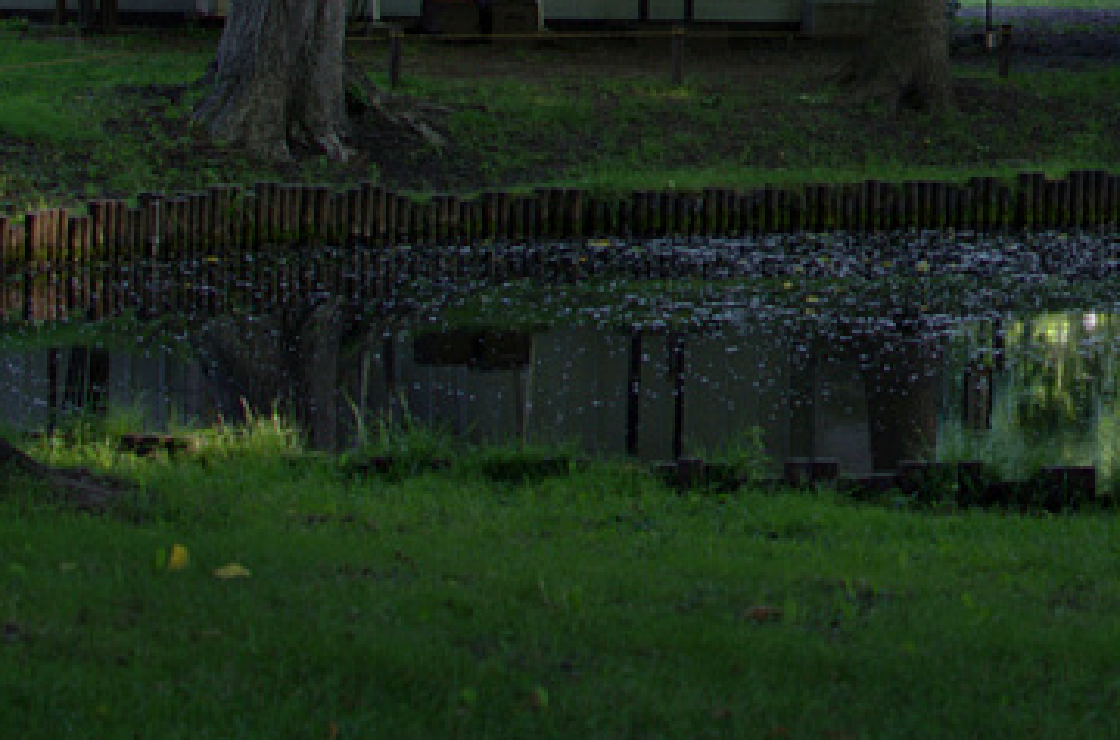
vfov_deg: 9.0
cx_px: 1151
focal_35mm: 149
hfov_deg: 13.6
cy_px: -280
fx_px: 4636
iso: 100
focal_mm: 35
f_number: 2.8
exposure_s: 1/180
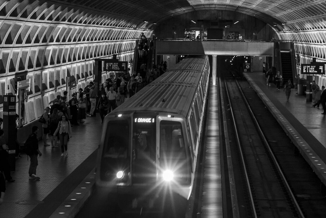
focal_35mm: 122
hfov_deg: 16.8
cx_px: 211
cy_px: 87
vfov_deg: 11.2
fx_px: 1105
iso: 1000
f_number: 7.1
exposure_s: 1/15
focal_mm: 59
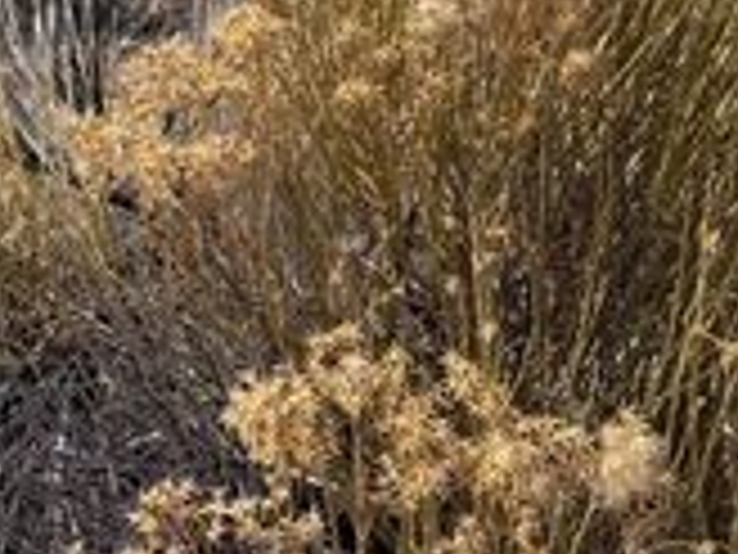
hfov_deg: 13.4
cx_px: 99
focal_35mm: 146
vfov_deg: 9.9
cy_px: -277
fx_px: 3113
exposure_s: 1/5848
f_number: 1.78
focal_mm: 6.76
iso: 64
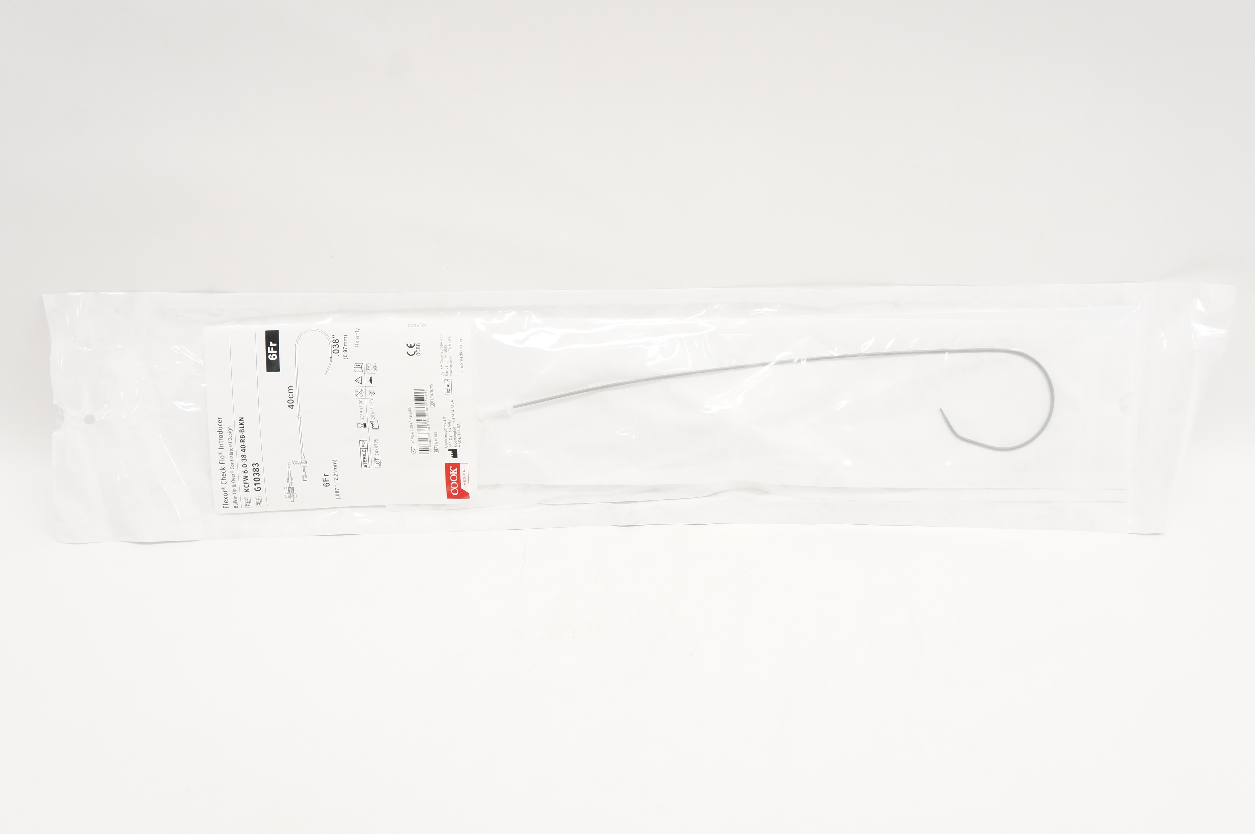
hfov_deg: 48.0
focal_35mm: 40
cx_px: 628
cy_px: 417
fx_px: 1410
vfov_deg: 32.9
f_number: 7.1
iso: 1600
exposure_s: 1/200
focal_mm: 27
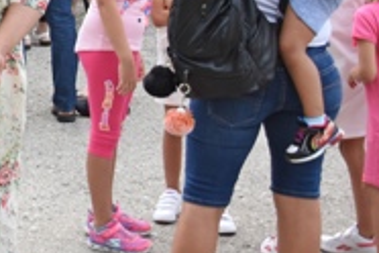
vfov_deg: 10.5
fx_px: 1337
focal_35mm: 127
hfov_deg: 14.7
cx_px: -240
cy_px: -92
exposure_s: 1/640
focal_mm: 21
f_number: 4.5
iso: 400
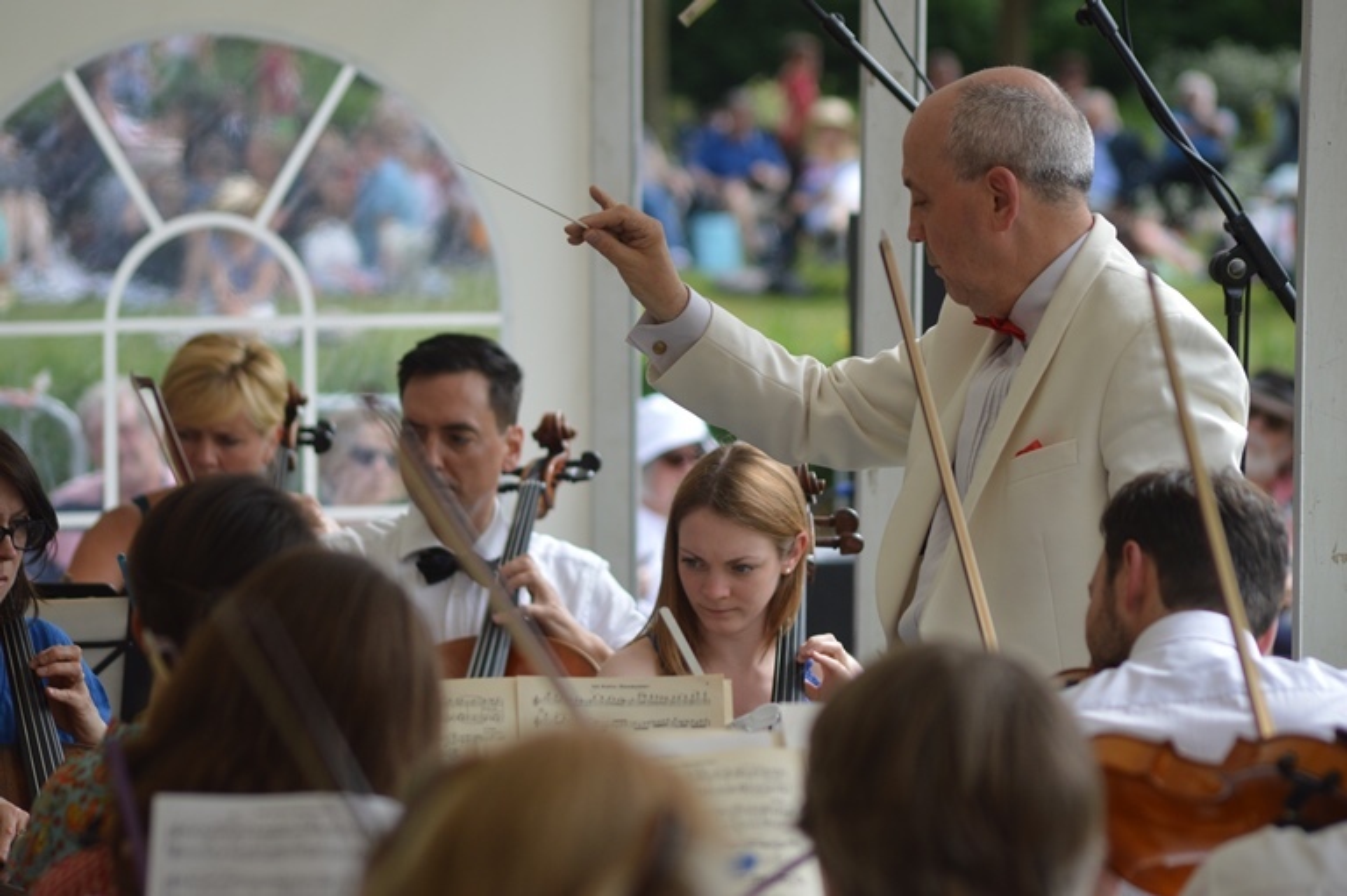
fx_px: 8413
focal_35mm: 225
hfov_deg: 9.2
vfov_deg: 6.1
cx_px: 674
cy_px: 448
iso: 400
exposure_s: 1/1250
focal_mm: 150
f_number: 4.5
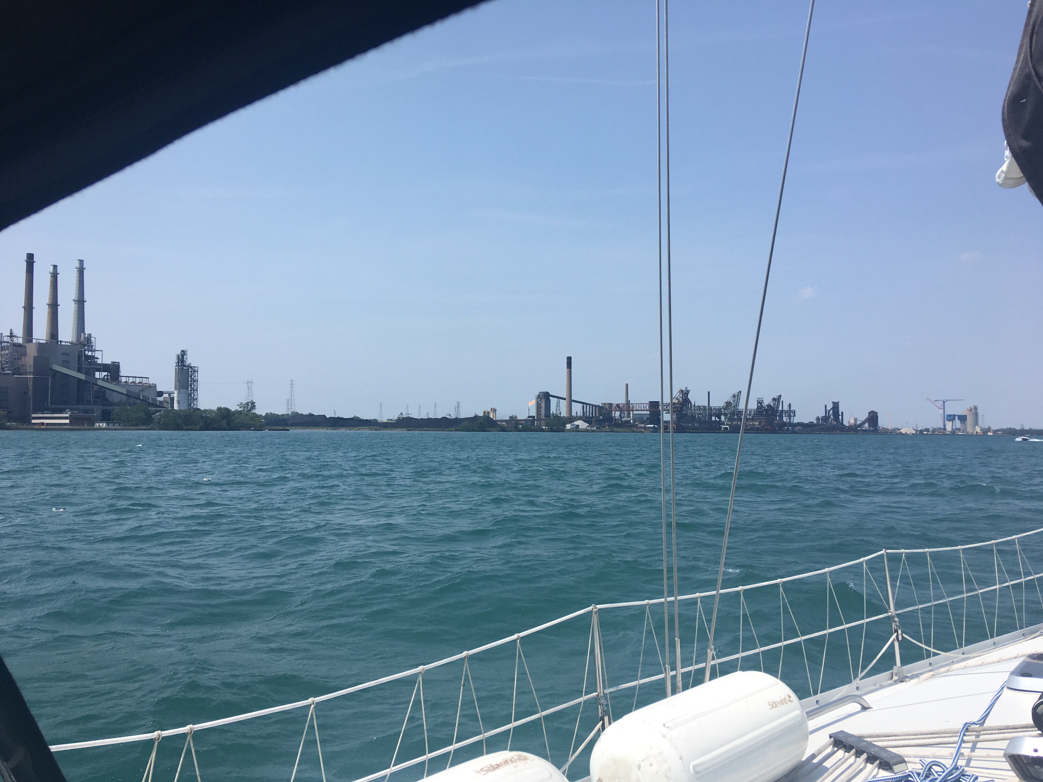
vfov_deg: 48.2
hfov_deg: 61.7
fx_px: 874
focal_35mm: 29
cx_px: 522
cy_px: 391
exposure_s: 1/2079
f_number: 2.2
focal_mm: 4.15
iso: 25
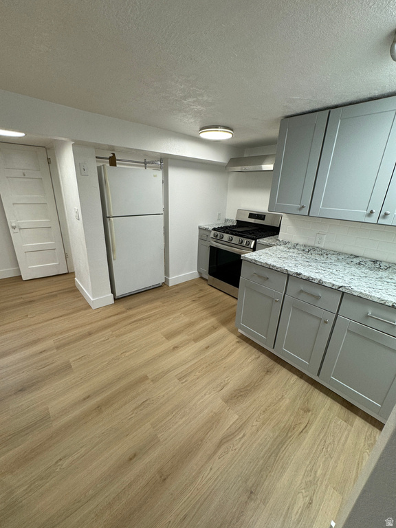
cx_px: 198
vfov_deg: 102.1
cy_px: 264
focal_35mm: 14
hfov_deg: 85.7
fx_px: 214
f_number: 2.2
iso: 125
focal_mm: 2.22
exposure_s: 1/120
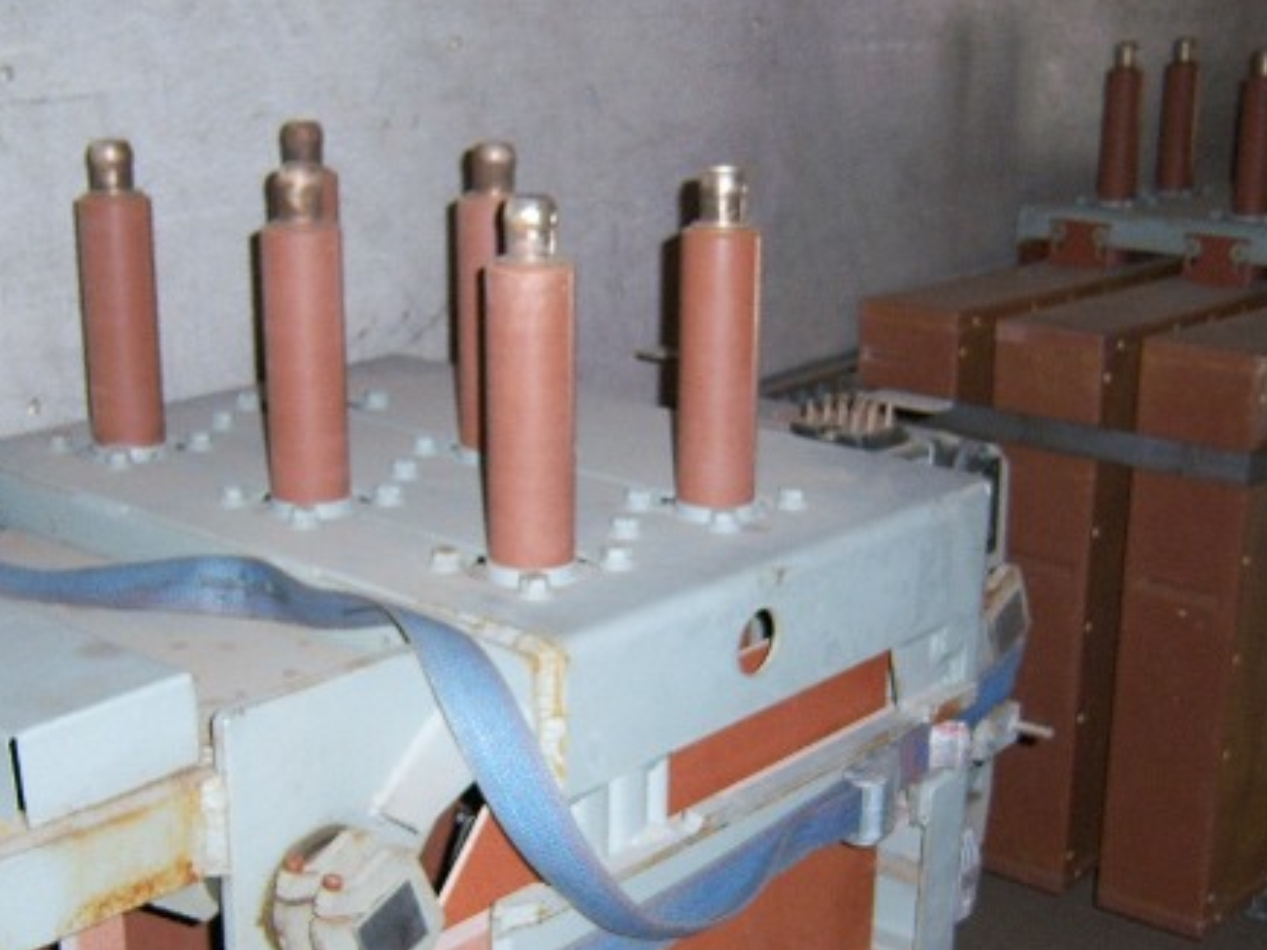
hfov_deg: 36.2
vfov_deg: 27.3
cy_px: 650
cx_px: 585
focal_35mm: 53
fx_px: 1939
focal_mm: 7.5
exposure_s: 1/60
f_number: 2.8
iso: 160
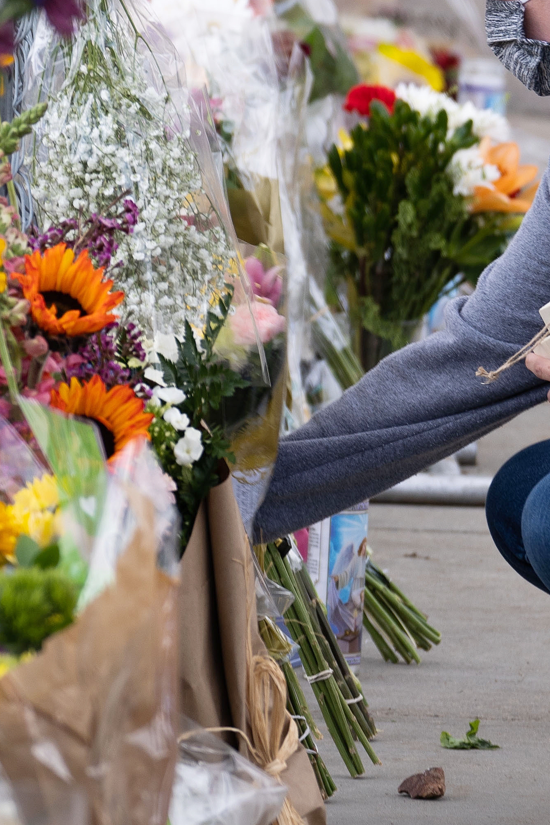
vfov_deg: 3.1
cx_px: 197
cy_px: 473
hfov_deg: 2.1
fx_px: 15350
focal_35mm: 670
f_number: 4
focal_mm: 142
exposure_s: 1/160
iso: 100
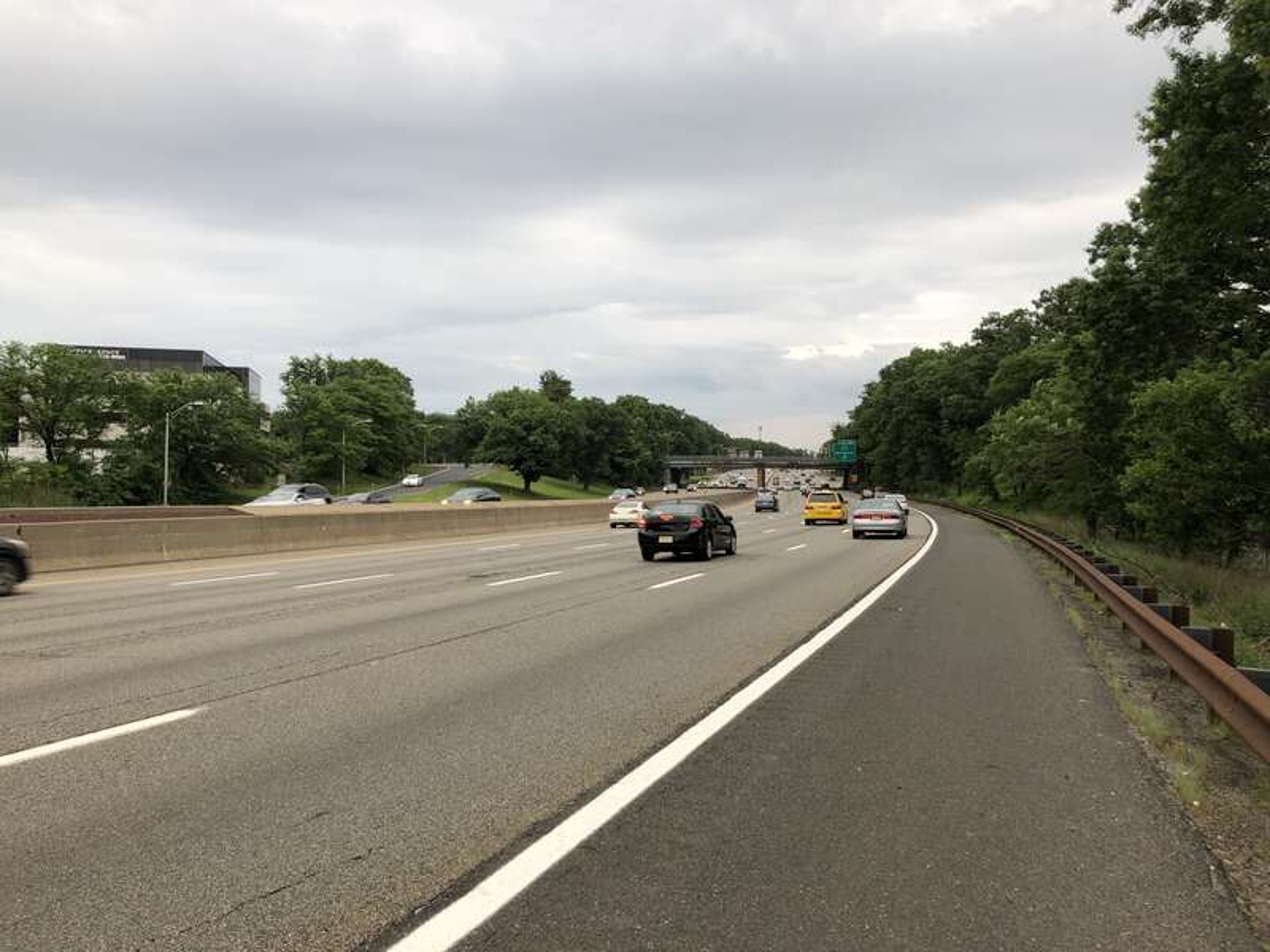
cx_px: 635
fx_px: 1027
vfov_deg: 49.7
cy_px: 476
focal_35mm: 28
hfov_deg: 63.4
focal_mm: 4
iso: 20
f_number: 1.8
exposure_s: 1/140
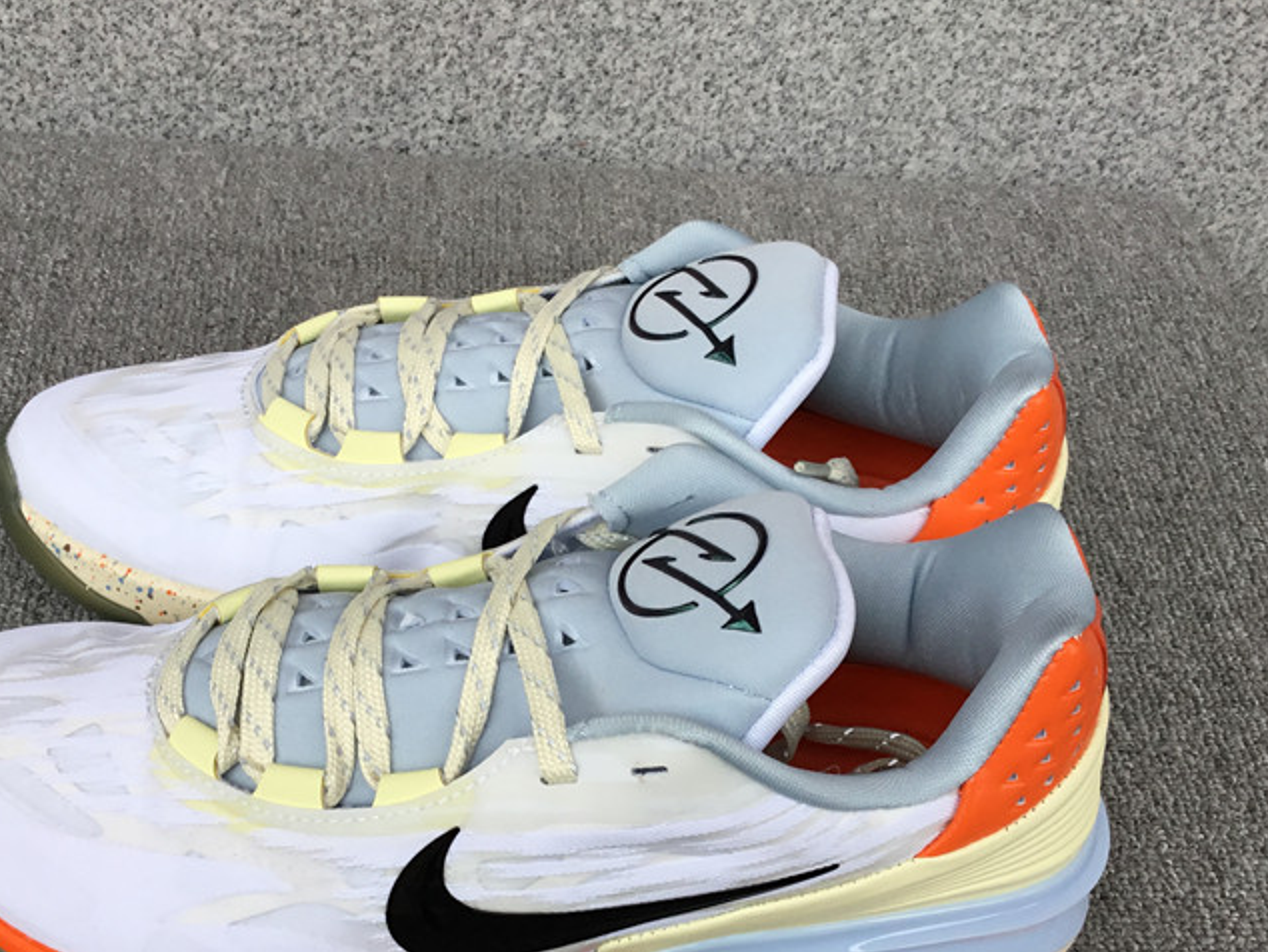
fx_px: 1612
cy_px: 667
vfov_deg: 32.5
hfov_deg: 42.8
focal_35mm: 44
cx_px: 542
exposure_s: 1/222
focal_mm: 3.3
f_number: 2.4
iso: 25
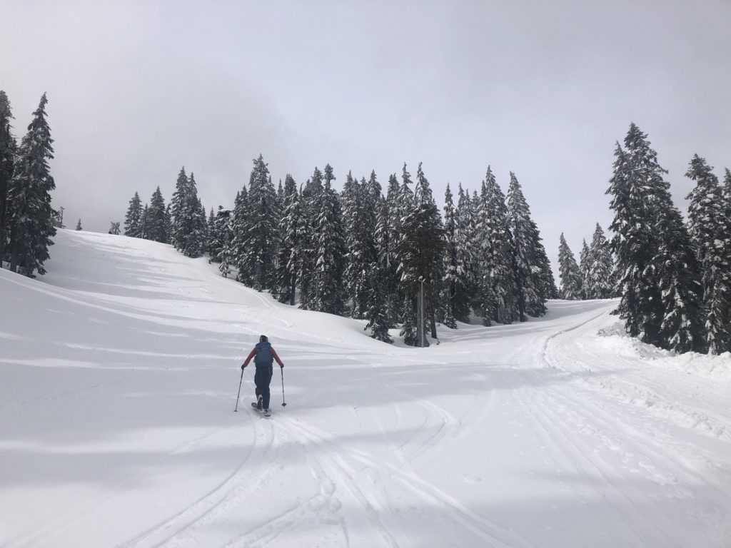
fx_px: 591
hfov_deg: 63.4
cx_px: 366
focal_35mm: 28
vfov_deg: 49.7
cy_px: 274
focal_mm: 3.99
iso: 25
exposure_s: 1/5348
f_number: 1.8
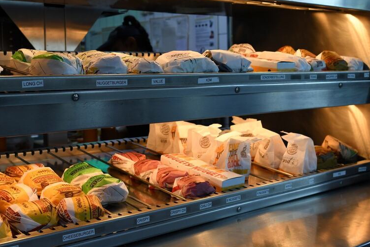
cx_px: 169
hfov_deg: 41.1
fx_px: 493
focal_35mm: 48
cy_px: 89
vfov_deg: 28.0
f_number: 3.2
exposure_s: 1/200
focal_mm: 20
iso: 400
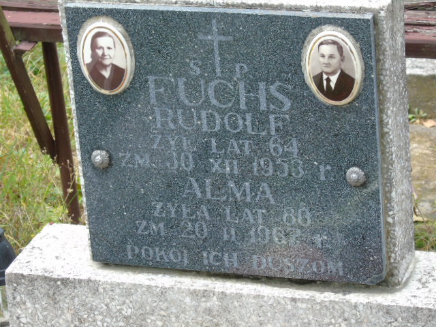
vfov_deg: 9.2
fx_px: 2040
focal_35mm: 162
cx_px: 218
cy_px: 164
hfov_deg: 12.2
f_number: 4.9
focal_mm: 29
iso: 320
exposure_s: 1/125
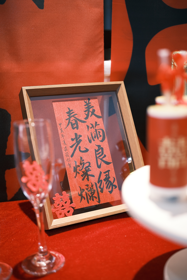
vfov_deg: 47.4
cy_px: 140
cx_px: 94
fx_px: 319
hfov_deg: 32.6
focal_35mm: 41
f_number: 1.6
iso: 640
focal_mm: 27
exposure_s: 1/160
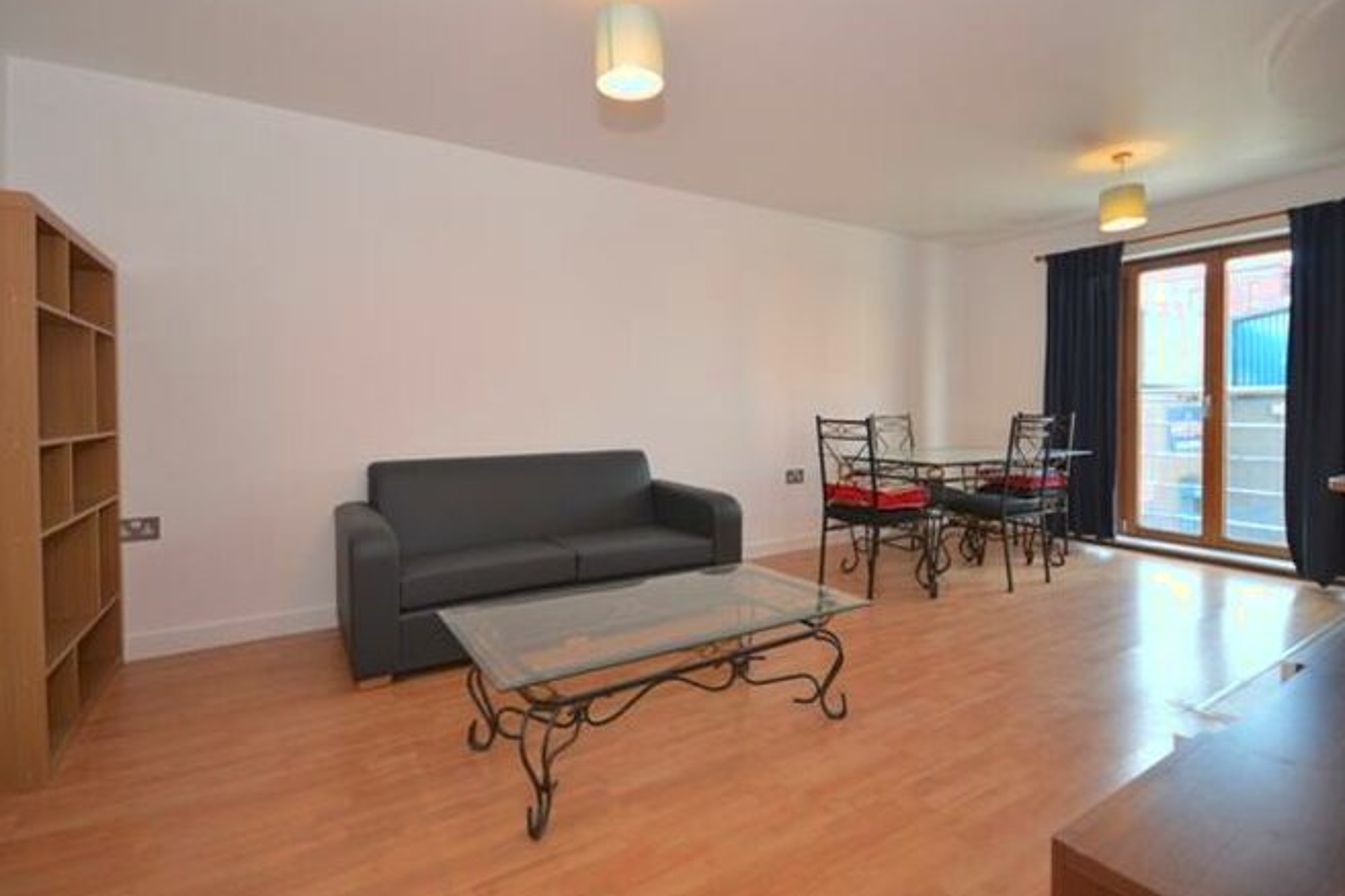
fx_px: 598
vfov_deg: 73.6
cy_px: 420
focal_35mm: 16
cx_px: 668
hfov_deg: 96.7
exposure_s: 1/60
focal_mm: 10
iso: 400
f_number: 4
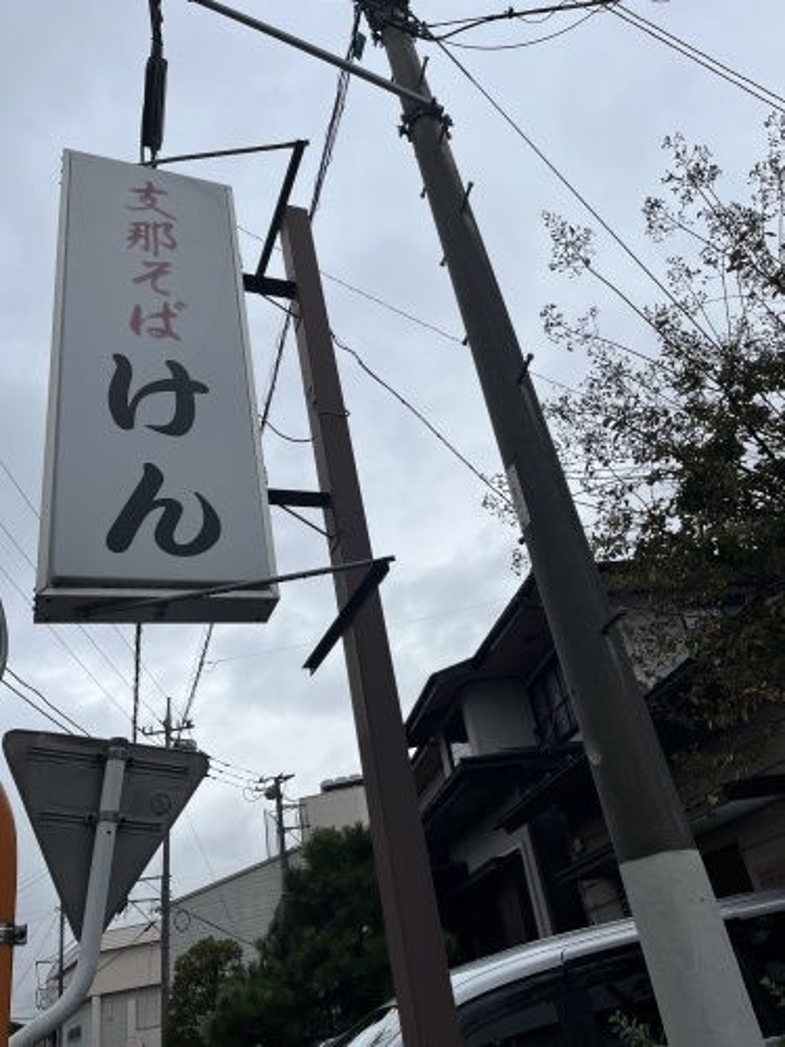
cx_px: 392
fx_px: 786
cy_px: 524
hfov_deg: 53.1
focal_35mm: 26
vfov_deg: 67.3
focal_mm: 5.1
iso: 50
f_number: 1.6
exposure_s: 1/4651
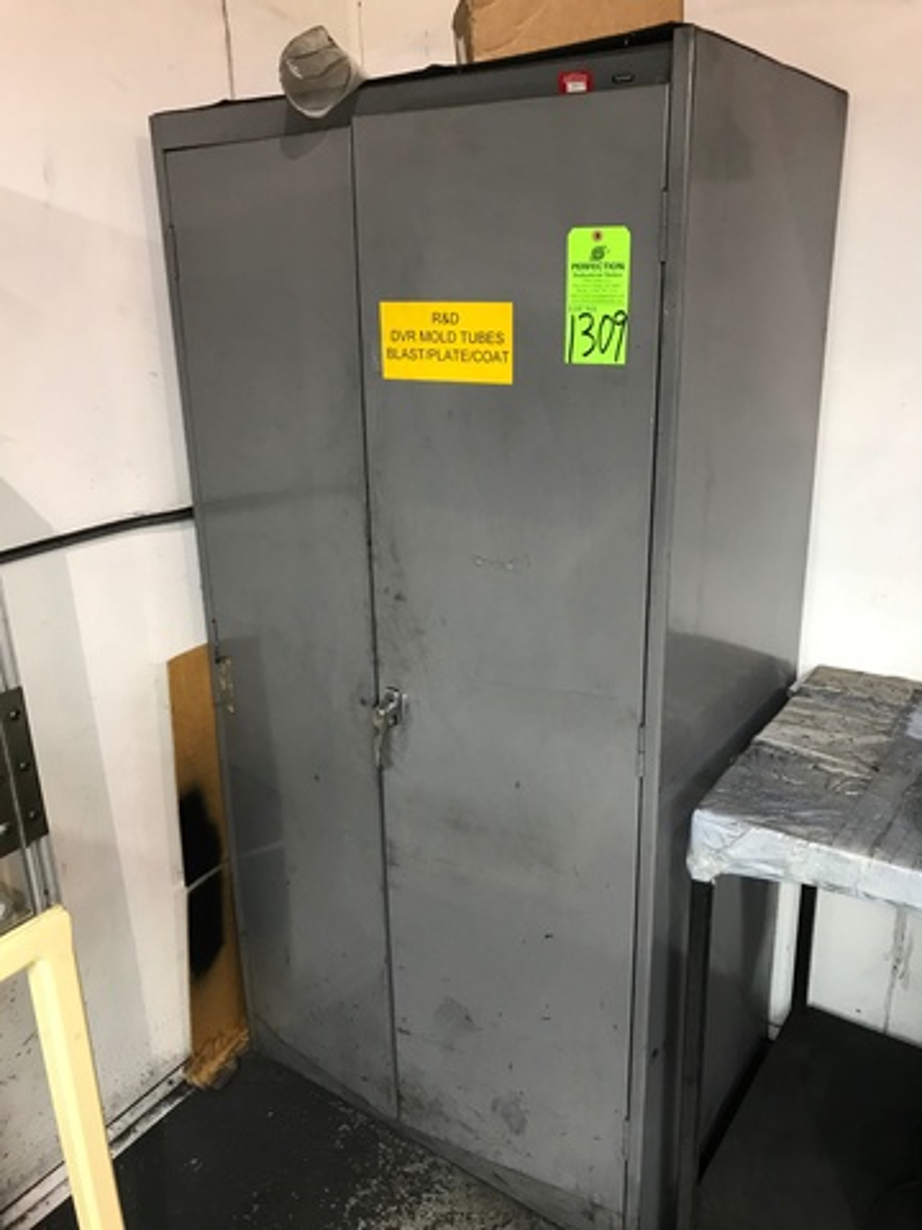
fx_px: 994
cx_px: 461
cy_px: 615
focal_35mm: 28
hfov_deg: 49.7
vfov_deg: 63.4
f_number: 1.8
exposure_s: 1/15
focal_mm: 3.99
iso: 40
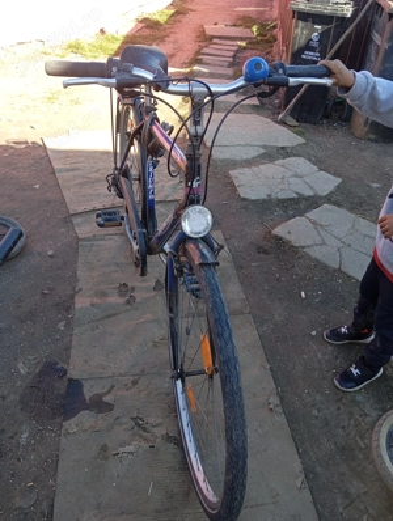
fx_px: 422
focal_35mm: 28
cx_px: 196
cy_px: 260
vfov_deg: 63.4
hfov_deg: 49.9
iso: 110
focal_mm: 4.22
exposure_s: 1/103
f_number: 1.8
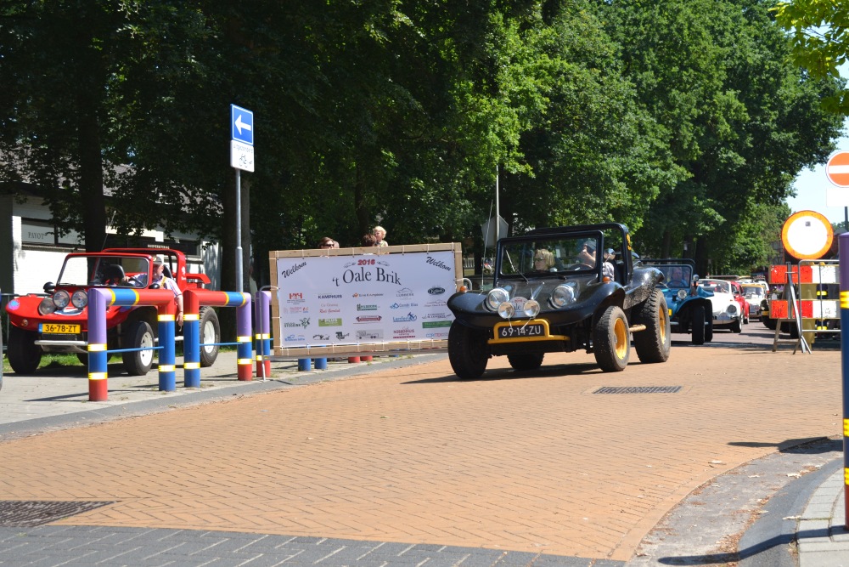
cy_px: 284
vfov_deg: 25.1
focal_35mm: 54
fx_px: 1274
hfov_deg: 36.9
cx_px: 424
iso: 100
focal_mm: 36
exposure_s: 1/200
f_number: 7.1
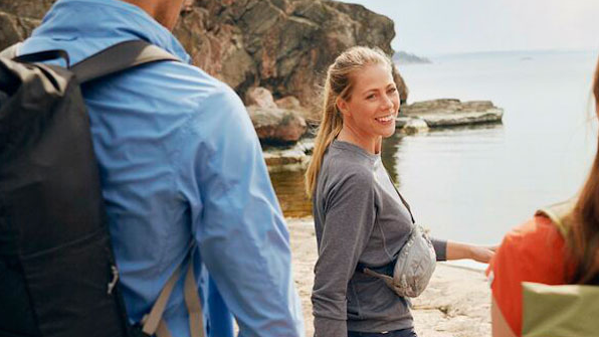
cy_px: 245
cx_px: 423
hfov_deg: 29.1
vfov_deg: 16.7
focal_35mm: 72
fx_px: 1143
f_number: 4.5
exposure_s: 1/1000
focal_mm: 40
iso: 100
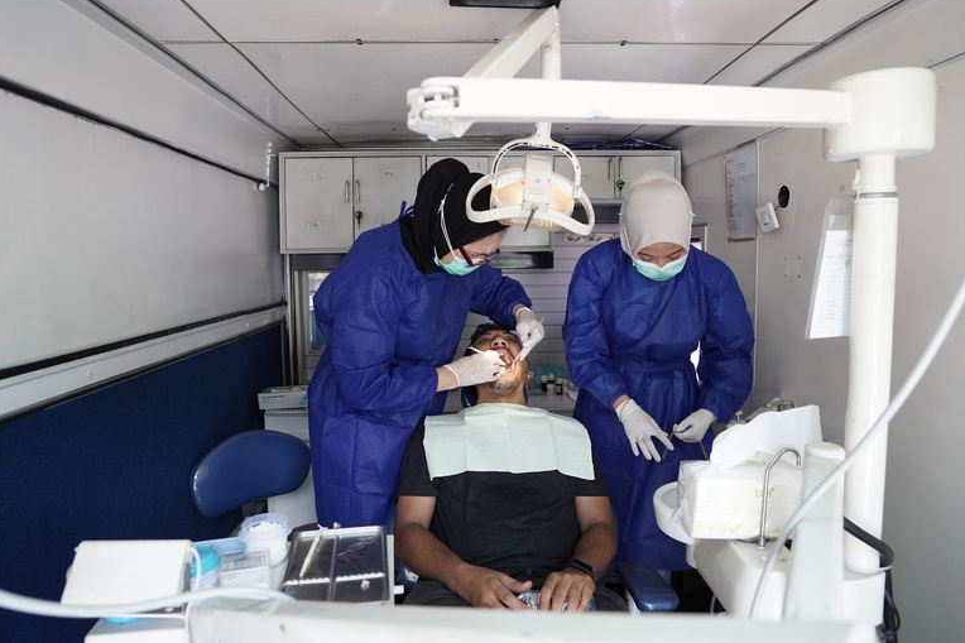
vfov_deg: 57.2
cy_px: 308
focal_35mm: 22
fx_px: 590
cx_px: 481
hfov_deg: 78.6
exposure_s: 1/320
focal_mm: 21
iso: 2000
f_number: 4
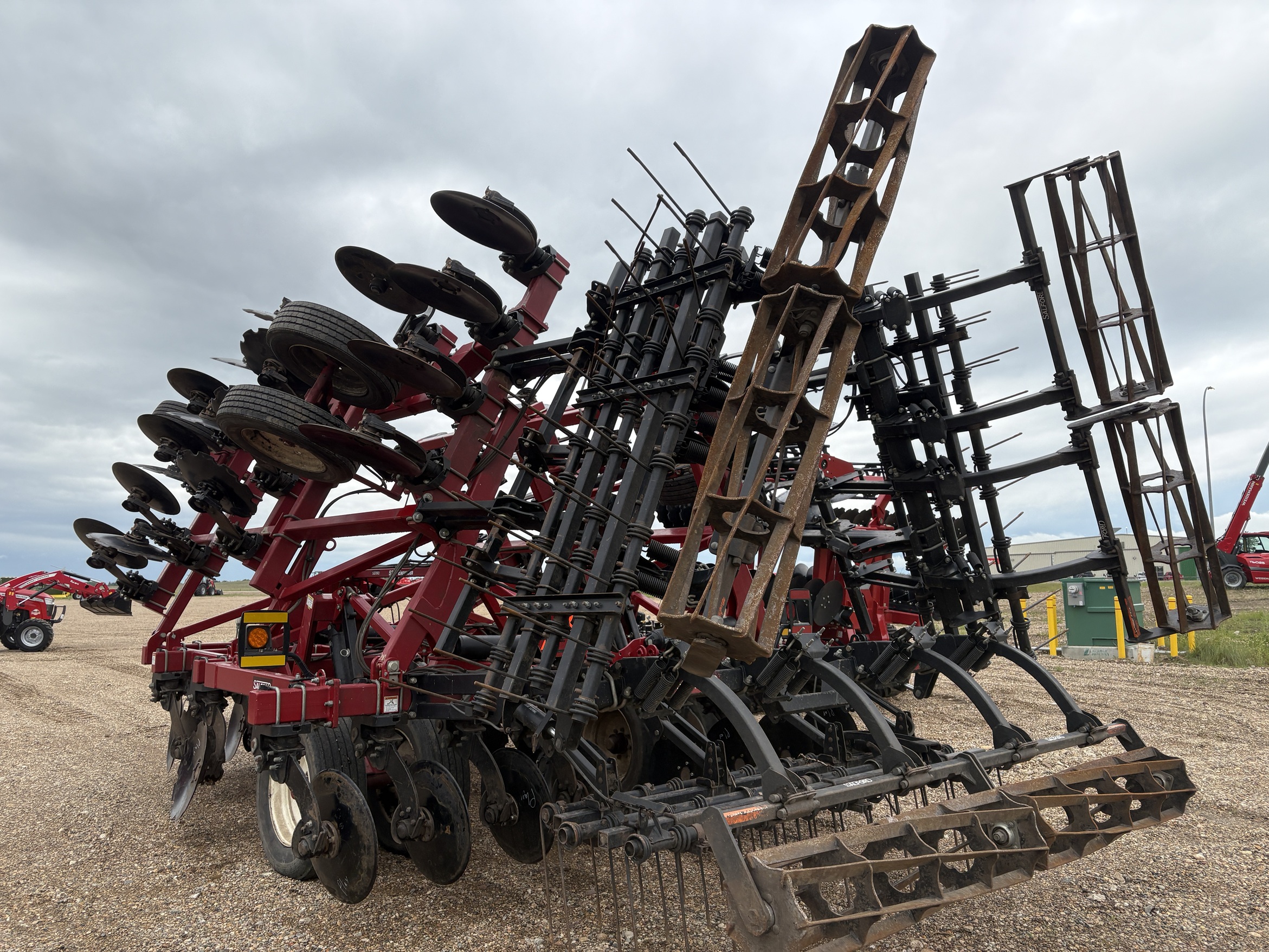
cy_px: 476
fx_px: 953
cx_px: 634
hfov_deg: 67.3
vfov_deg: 53.1
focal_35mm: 26
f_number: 1.6
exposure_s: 1/1517
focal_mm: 5.96
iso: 50
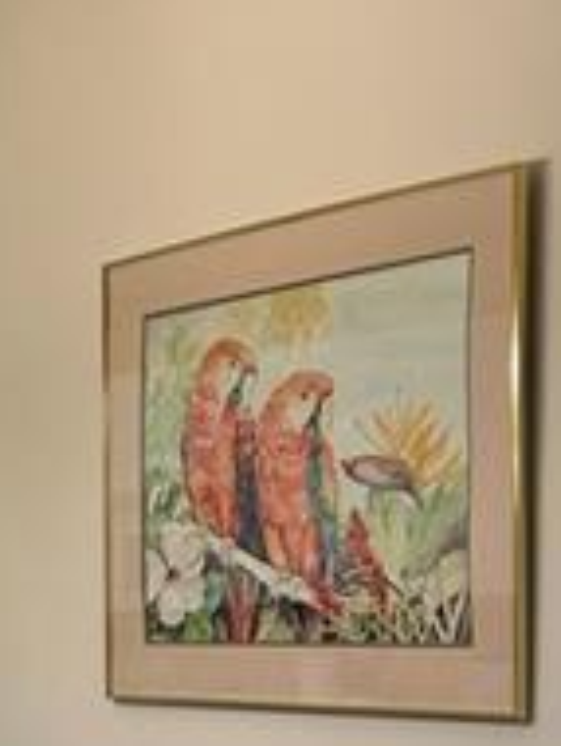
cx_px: -357
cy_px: 738
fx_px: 2264
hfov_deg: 13.1
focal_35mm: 105
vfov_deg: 18.2
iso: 64
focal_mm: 5.7
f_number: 1.5
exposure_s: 1/60
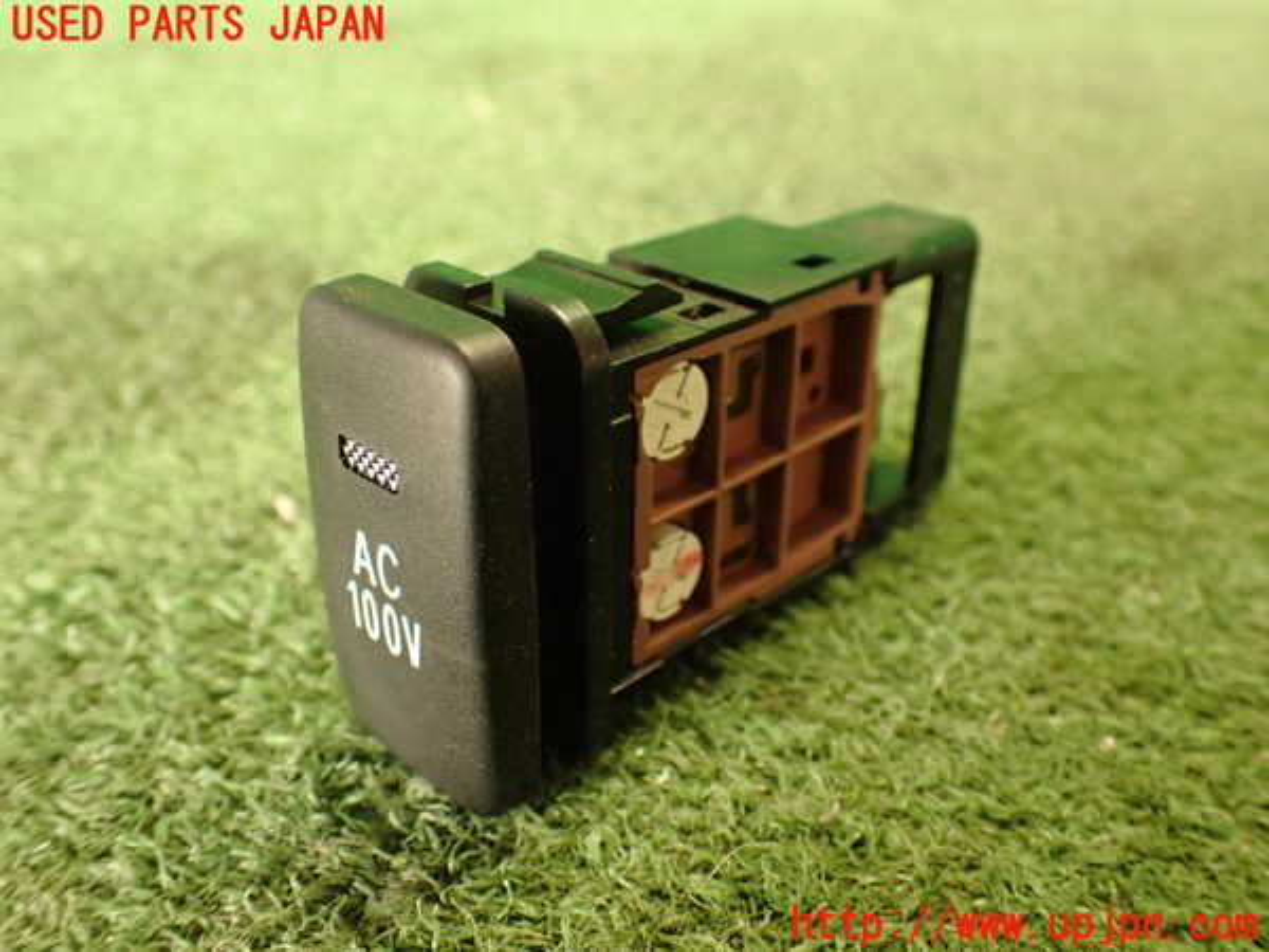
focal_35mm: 32
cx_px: 634
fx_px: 1173
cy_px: 476
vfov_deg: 44.2
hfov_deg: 56.8
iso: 500
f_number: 2.4
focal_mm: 5.79
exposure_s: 1/30
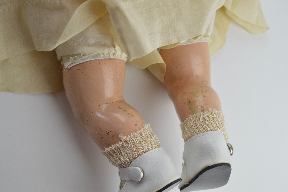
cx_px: 144
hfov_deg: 43.6
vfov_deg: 29.8
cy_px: 96
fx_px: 360
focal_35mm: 45
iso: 100
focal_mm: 30
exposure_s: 1/25
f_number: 6.3
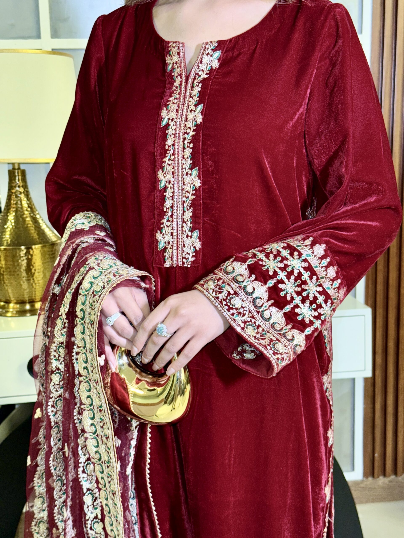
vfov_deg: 39.7
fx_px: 747
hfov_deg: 30.3
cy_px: 269
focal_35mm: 48
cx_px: 202
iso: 64
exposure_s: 1/17
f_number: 1.78
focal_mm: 6.76
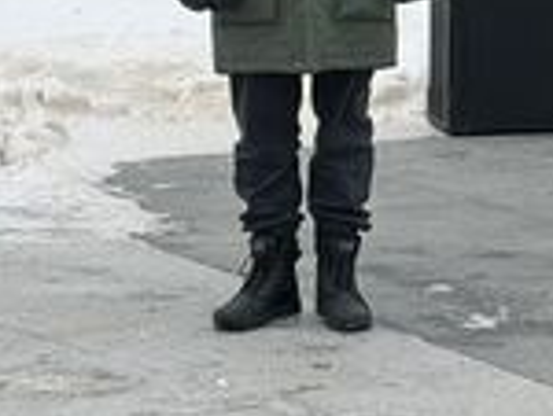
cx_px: 686
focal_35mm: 192
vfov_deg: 7.7
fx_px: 3072
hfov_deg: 10.1
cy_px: -155
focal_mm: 6.76
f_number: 1.78
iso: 64
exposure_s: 1/754
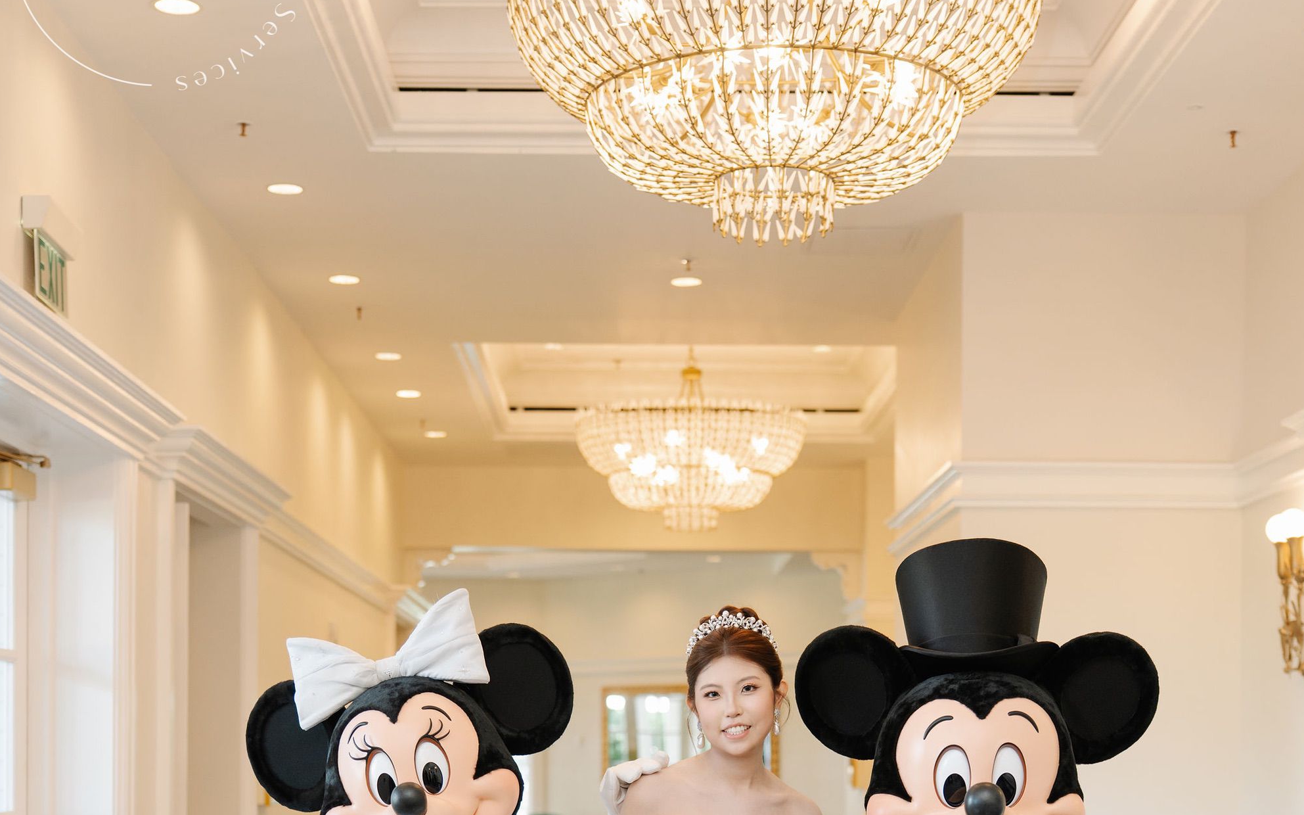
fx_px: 2025
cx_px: 655
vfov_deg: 22.1
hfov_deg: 35.7
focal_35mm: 57
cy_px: 762
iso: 400
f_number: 2
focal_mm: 37
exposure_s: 1/200
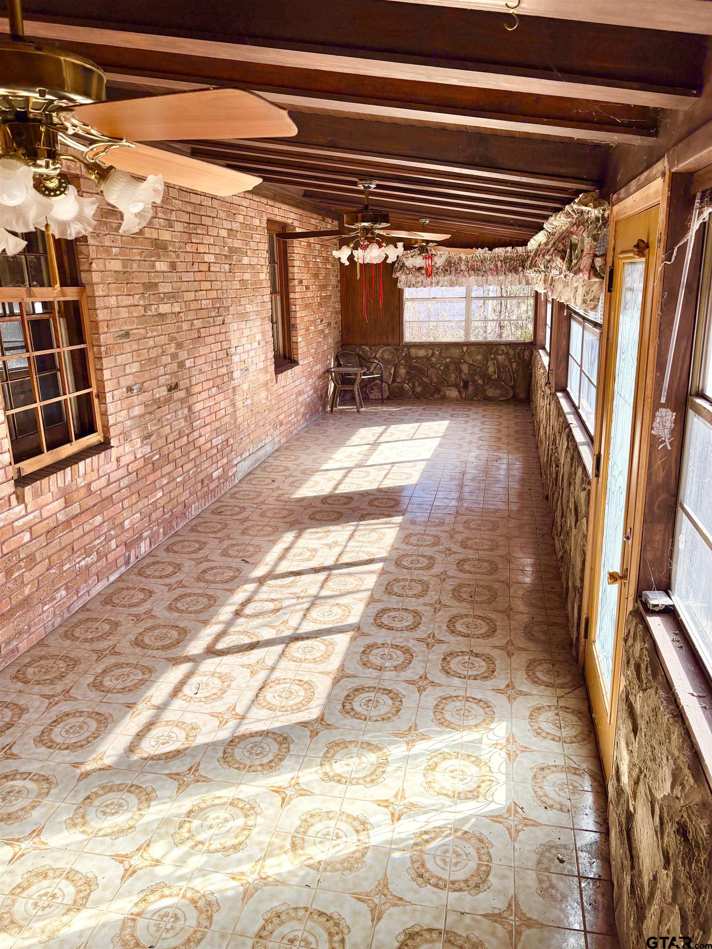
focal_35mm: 26
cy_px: 474
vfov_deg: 67.3
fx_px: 713
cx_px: 356
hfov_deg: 53.1
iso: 64
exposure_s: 1/296
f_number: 1.6
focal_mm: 5.96
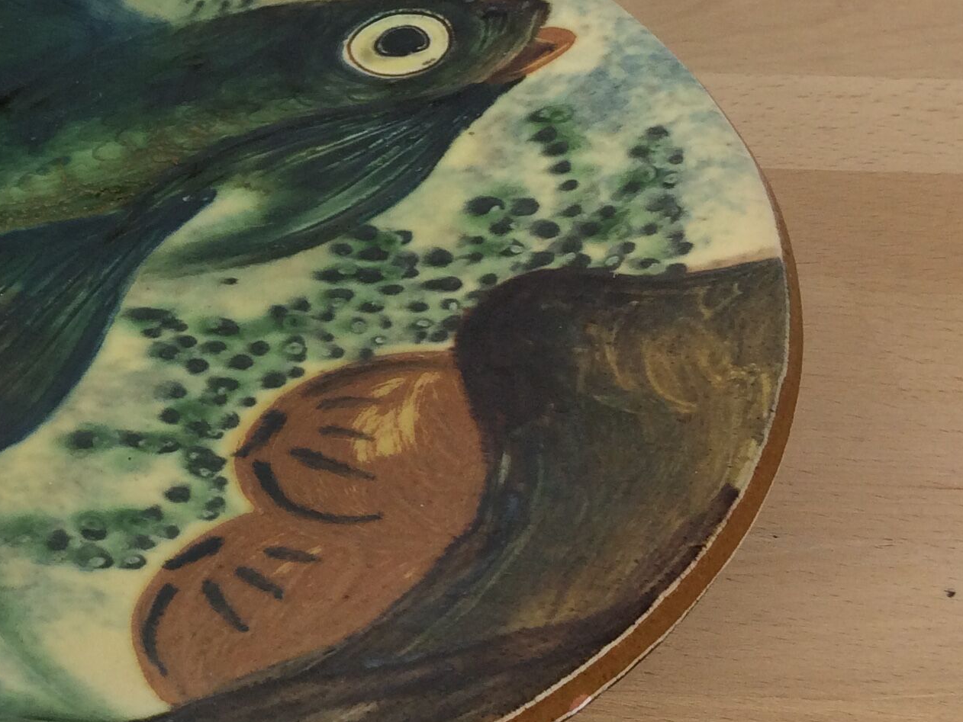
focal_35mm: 75
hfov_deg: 24.3
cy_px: 163
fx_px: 2087
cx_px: -92
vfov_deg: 19.5
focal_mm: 4.15
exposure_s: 1/50
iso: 32
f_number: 2.2
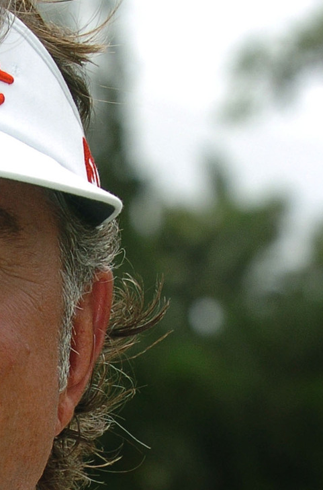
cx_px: -115
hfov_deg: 4.0
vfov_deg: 6.1
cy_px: 555
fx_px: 4568
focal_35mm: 337
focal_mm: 80
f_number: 7.6
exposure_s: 1/250
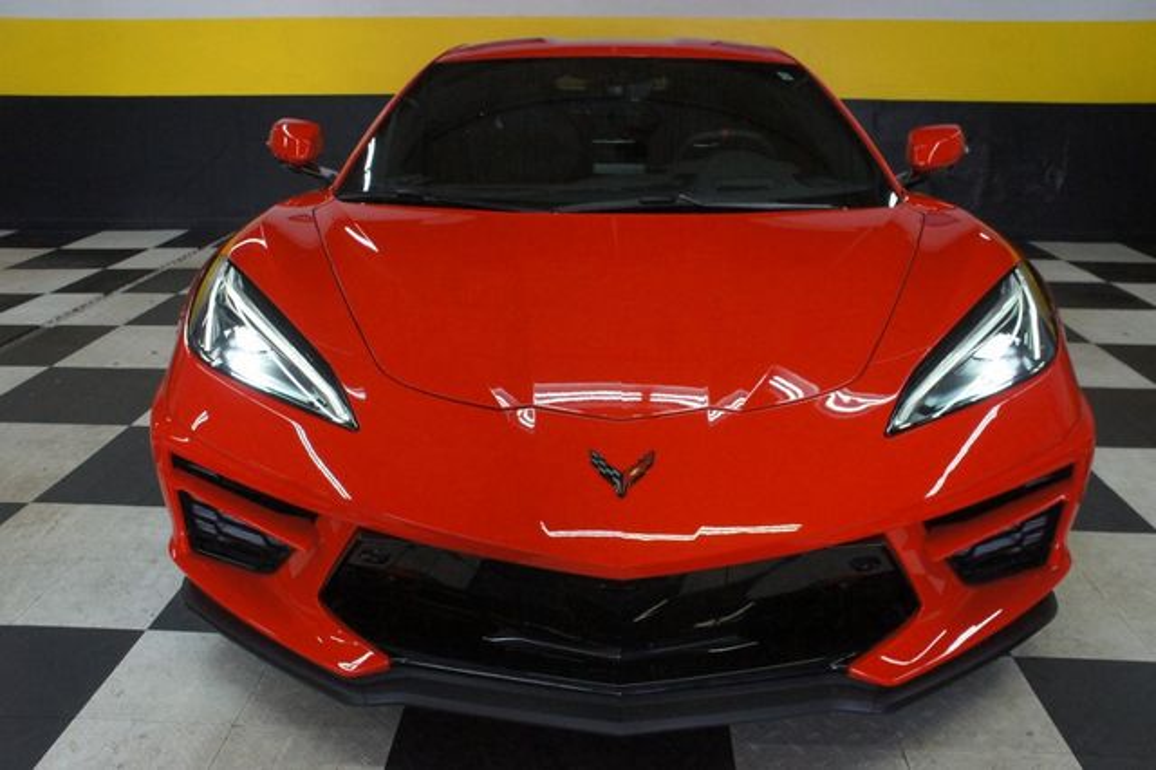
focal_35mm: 30
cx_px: 578
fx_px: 963
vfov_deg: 43.6
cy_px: 385
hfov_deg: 62.0
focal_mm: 20
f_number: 8
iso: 3200
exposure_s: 1/160
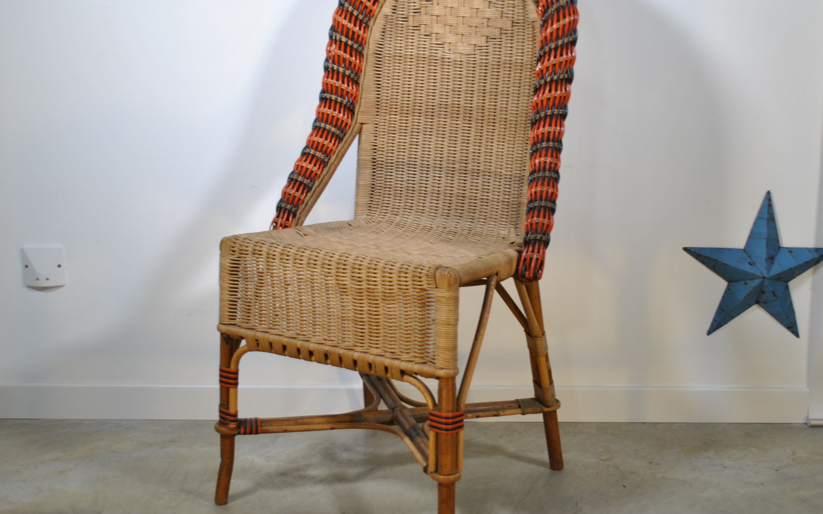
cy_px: 247
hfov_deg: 38.8
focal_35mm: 52
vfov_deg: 24.9
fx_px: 1166
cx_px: 447
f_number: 4
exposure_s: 1/30
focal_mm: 22
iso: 100
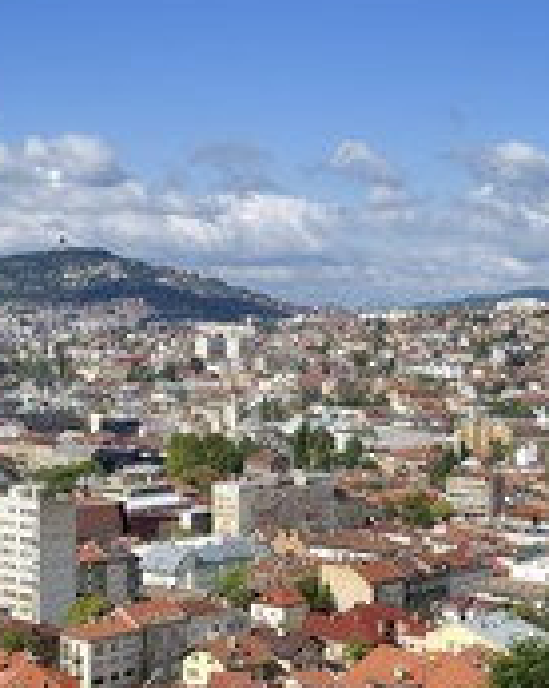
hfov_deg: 20.9
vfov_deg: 25.8
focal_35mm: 73
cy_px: 497
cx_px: 203
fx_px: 1485
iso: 200
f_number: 13
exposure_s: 1/250
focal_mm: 32
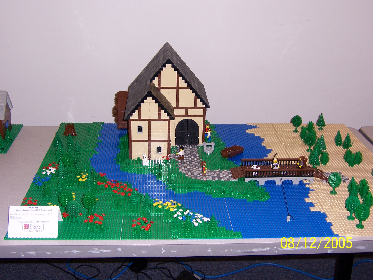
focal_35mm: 49
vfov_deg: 29.7
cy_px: 140
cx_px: 186
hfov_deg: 38.9
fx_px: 528
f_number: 3.4
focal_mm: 8.2
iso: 80
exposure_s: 1/60
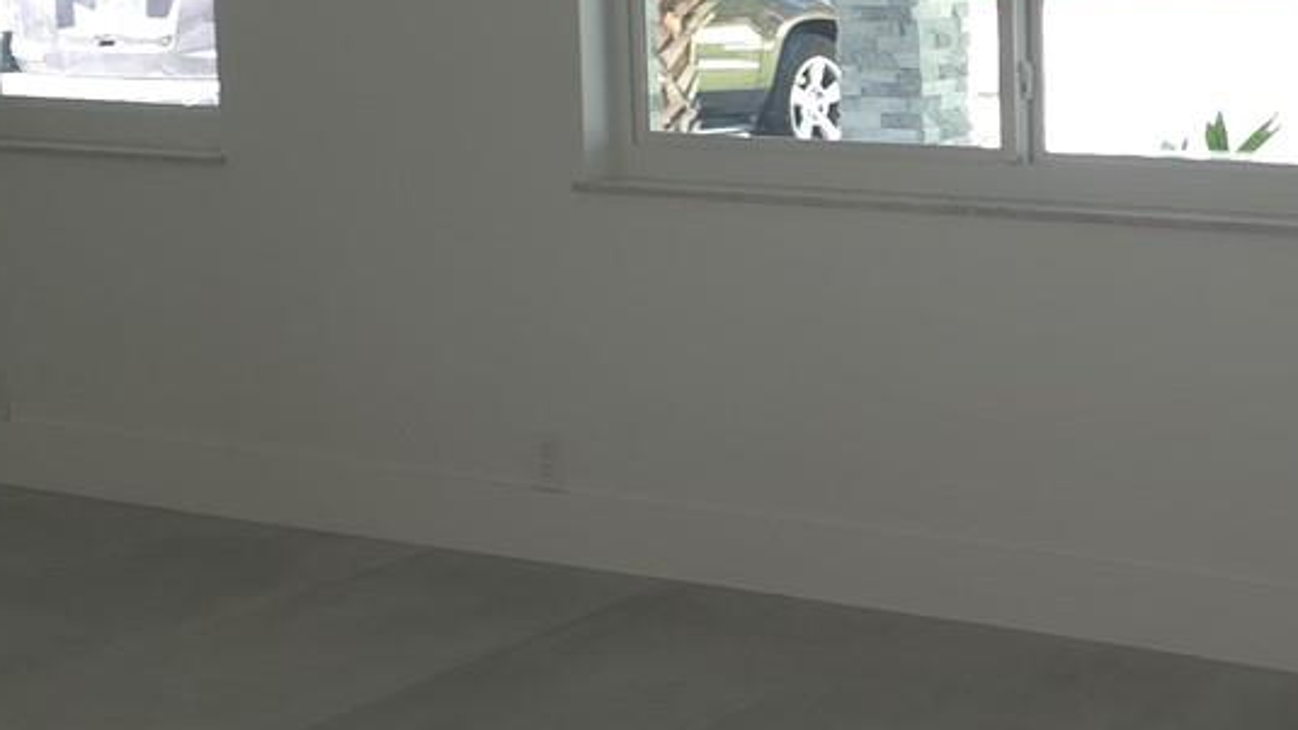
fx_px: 2581
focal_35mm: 75
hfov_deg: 27.2
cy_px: 73
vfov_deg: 15.9
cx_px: 1172
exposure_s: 1/60
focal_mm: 6.3
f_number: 1.7
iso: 64
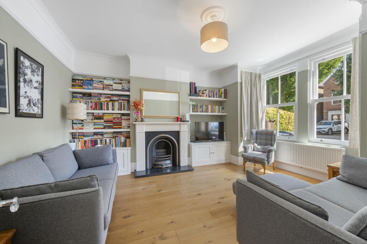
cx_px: 184
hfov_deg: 104.3
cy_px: 122
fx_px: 143
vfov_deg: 81.1
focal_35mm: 14
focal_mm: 14
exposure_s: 1/1.25
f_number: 16
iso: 200
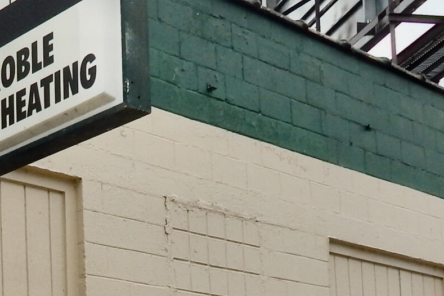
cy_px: 409
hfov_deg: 21.4
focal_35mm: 91
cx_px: -31
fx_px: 1122
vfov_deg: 14.3
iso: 125
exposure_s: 1/500
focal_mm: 4
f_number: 3
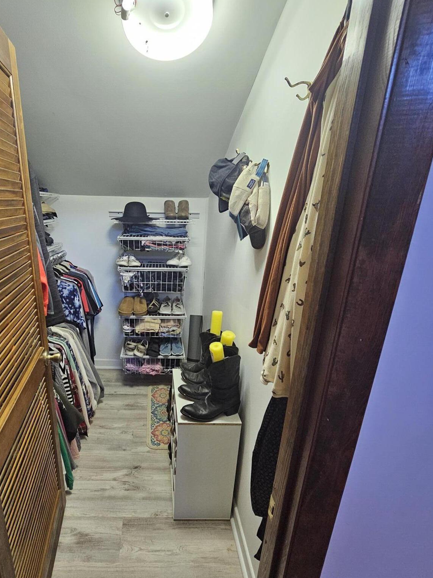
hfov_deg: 73.2
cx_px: 157
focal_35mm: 17
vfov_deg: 90.9
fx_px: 283
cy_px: 308
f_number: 2.2
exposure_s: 1/60
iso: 400
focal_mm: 2.2
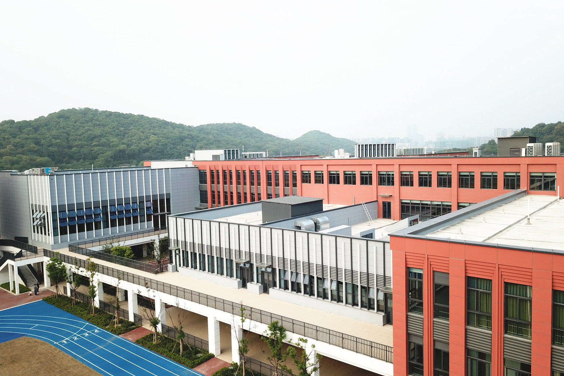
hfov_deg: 65.5
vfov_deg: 46.4
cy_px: 183
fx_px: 439
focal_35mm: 28
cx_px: 279
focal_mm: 4.73
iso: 100
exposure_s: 1/327
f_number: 2.2
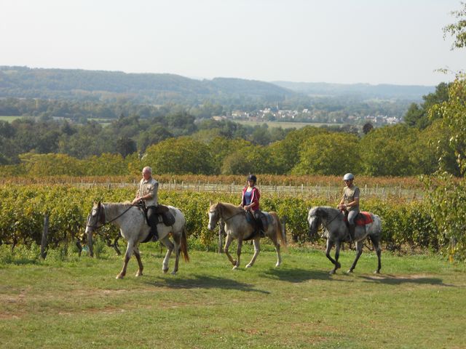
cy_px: 174
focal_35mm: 92
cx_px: 233
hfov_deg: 21.3
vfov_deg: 16.1
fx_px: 1239
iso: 80
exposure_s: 1/250
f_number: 5.4
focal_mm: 16.5
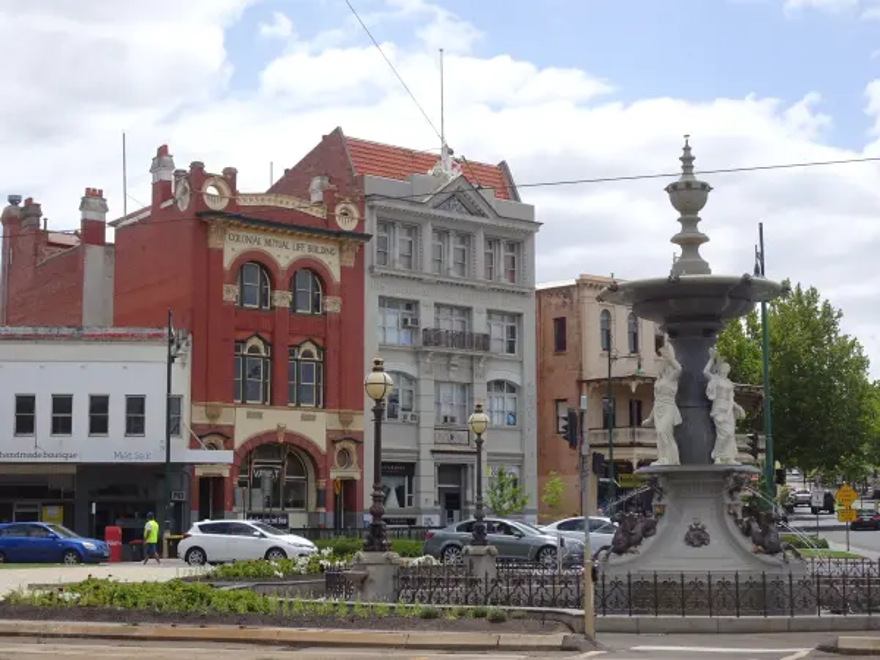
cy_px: 330
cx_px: 440
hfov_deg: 31.2
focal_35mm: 62
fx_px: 1576
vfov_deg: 23.7
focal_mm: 10.59
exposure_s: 1/640
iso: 80
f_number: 4.5
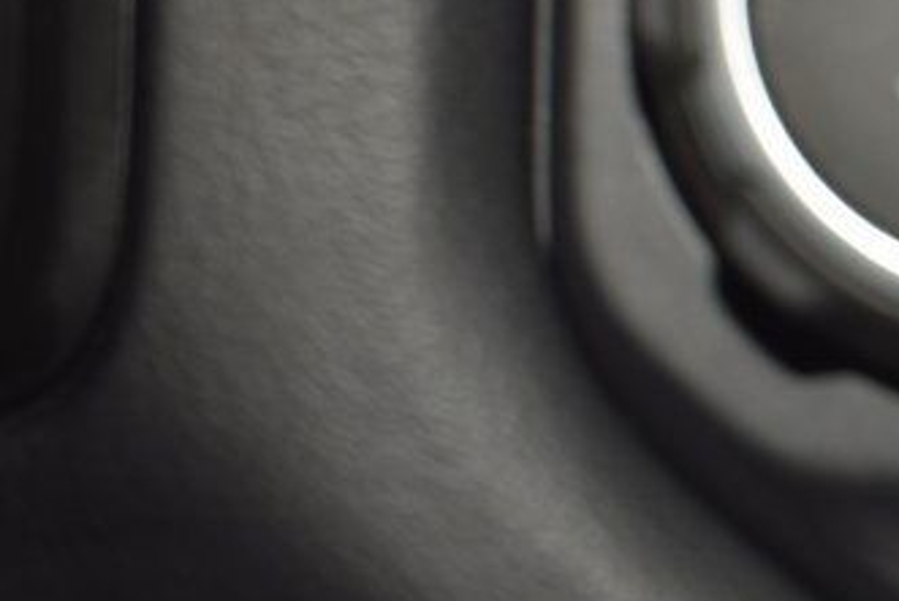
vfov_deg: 4.2
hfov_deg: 6.3
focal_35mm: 325
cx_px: -261
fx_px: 8119
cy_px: -222
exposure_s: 1/125
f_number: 8
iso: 100
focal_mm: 70
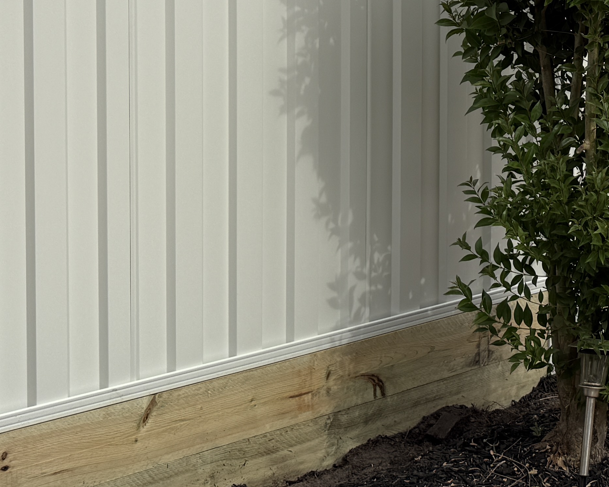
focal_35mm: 72
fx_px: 1298
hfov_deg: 24.8
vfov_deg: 20.4
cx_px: 652
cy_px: -24
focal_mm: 6.76
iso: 80
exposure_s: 1/3425
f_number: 1.78
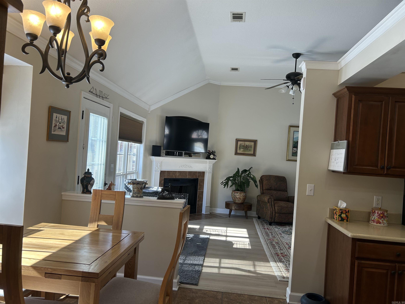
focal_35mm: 26
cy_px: 152
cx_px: 202
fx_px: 304
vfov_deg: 53.1
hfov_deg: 67.3
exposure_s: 1/146
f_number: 1.5
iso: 40
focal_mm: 5.7
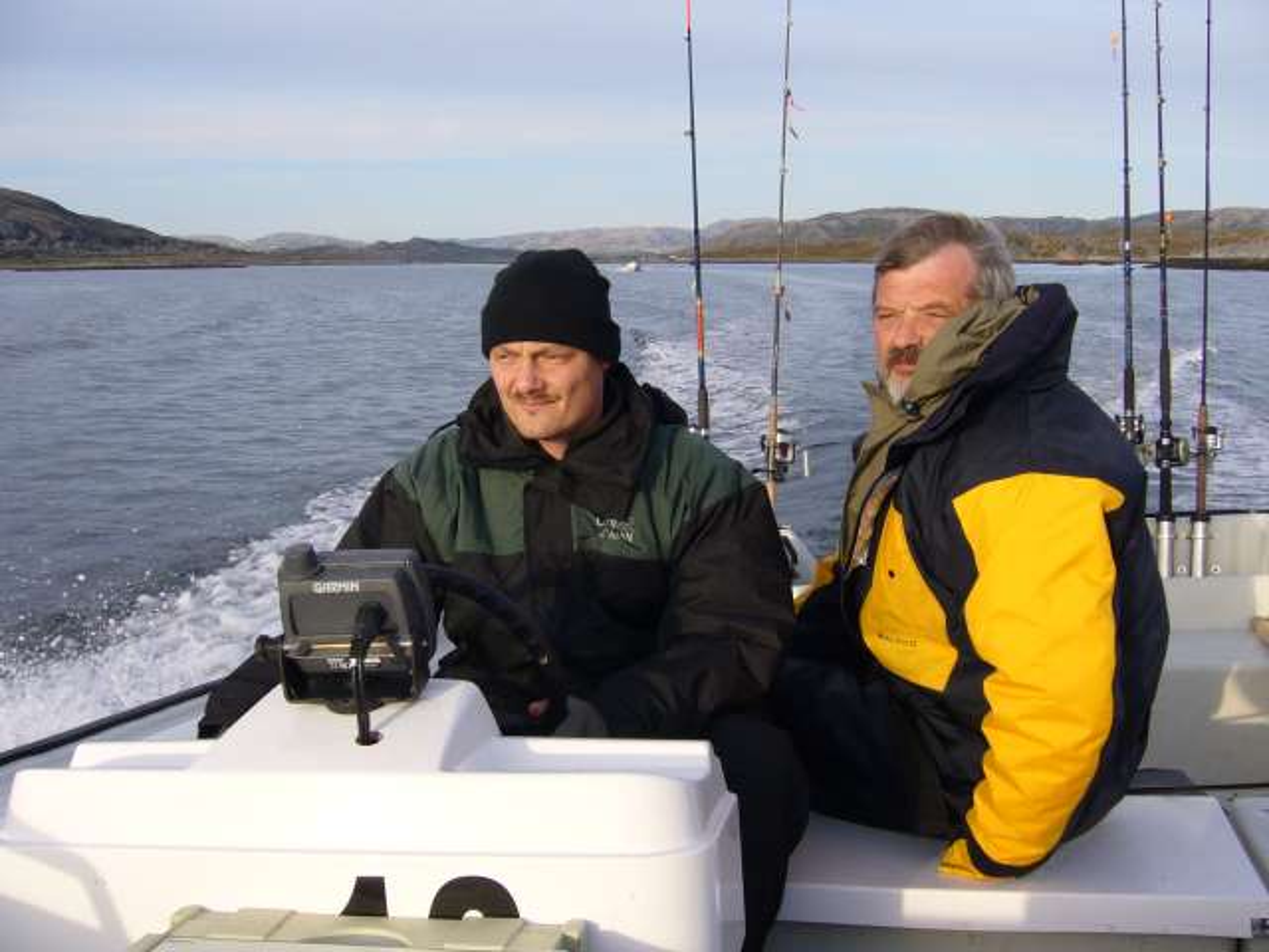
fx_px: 1283
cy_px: 476
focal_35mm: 35
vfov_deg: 40.7
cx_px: 634
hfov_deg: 52.6
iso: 80
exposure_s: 1/160
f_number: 5.6
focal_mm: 5.8
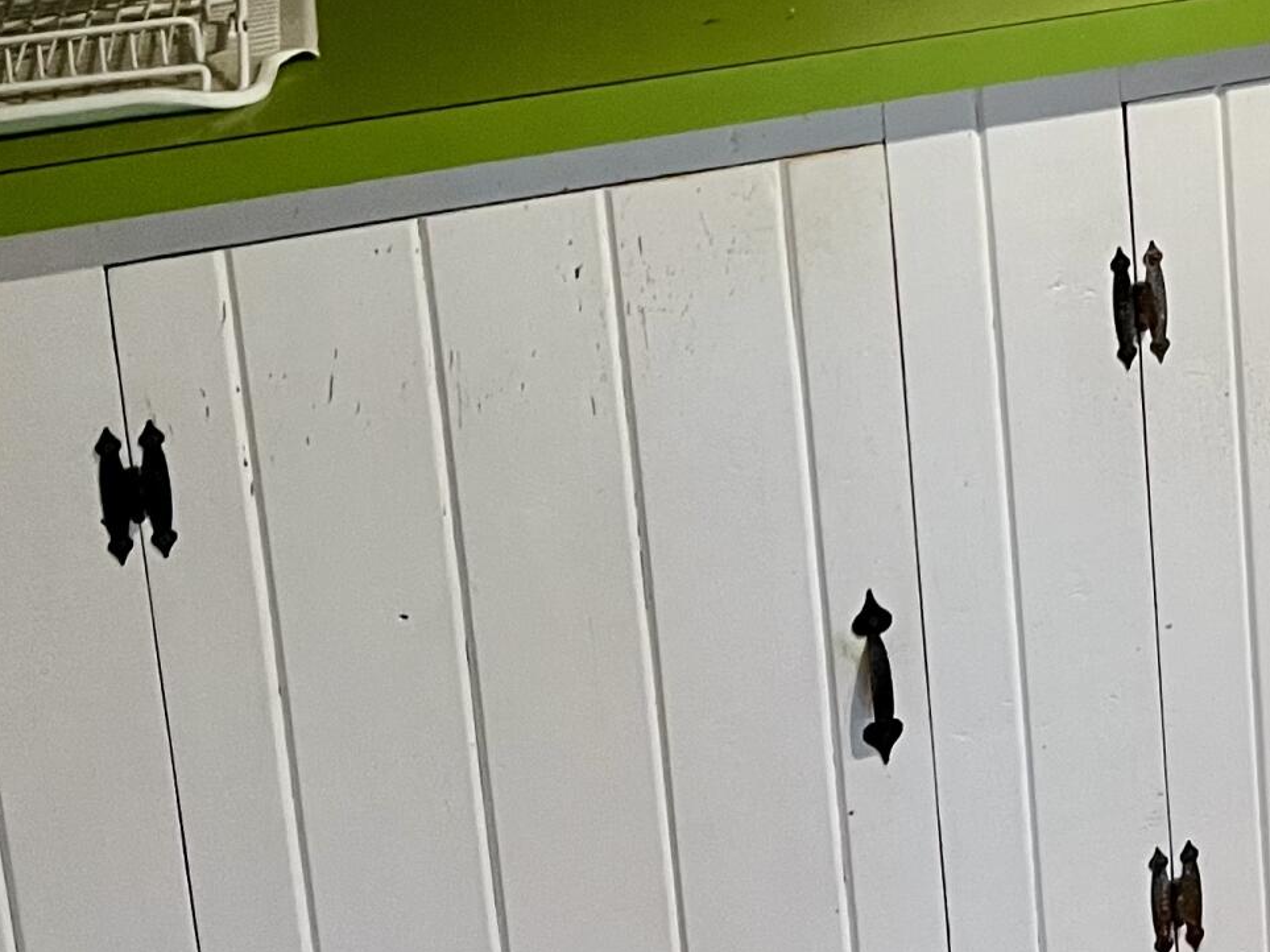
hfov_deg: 21.1
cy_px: -355
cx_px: 1801
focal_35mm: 81
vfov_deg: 16.9
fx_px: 2971
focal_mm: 5.7
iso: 320
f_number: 1.5
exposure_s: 1/60
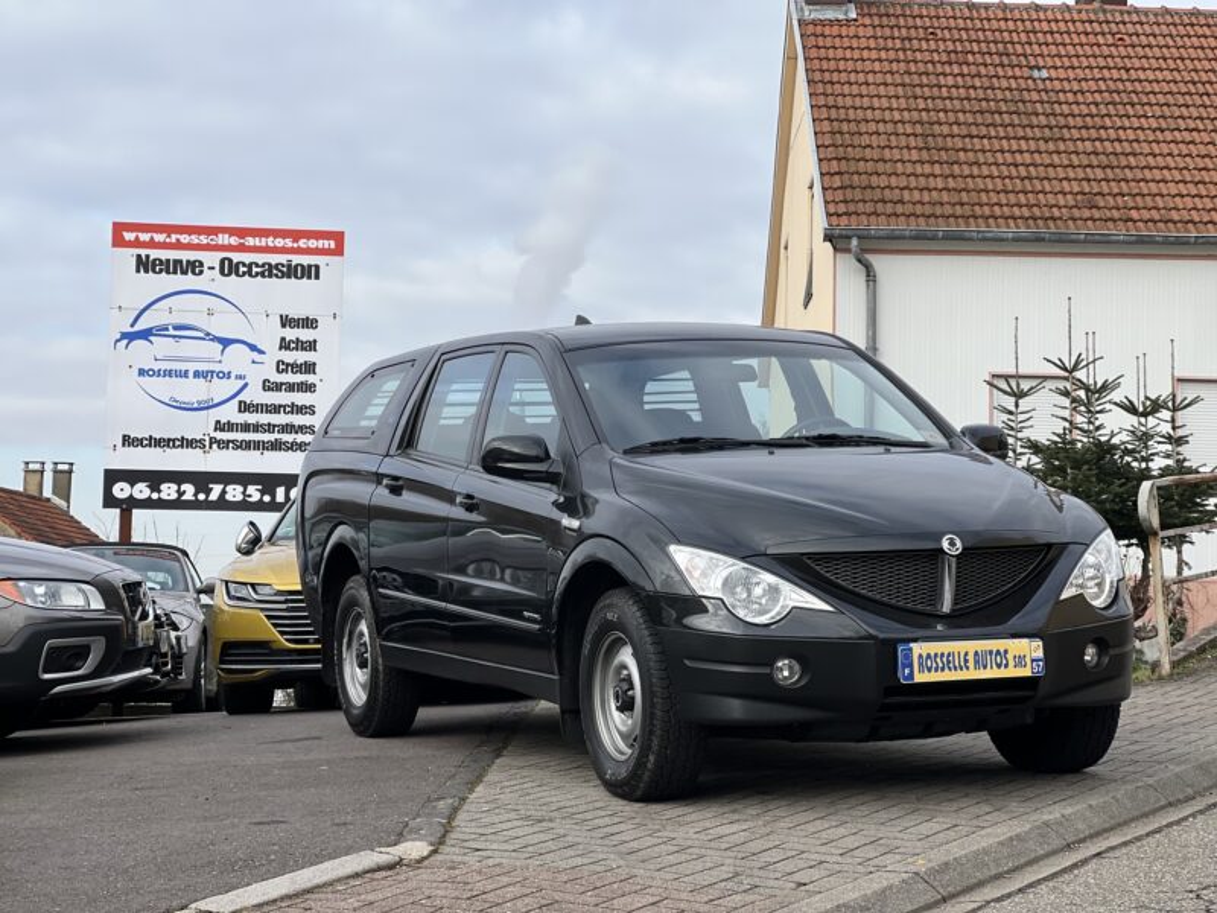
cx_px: 608
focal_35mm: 77
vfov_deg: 19.1
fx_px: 2707
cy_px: 456
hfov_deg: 25.3
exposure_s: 1/395
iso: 32
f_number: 2.8
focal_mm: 9
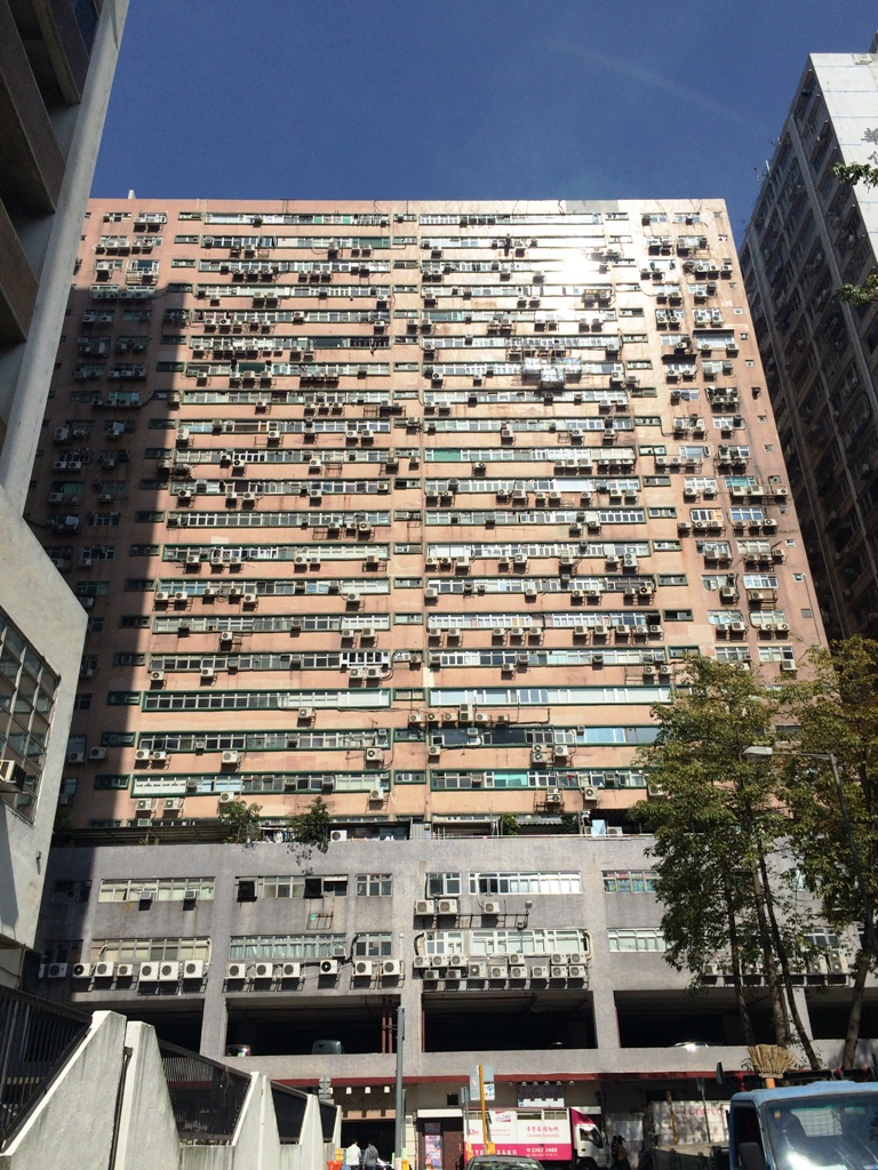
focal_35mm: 29
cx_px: 439
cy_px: 585
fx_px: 981
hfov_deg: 48.2
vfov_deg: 61.7
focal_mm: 4.15
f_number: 2.2
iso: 32
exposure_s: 1/4566
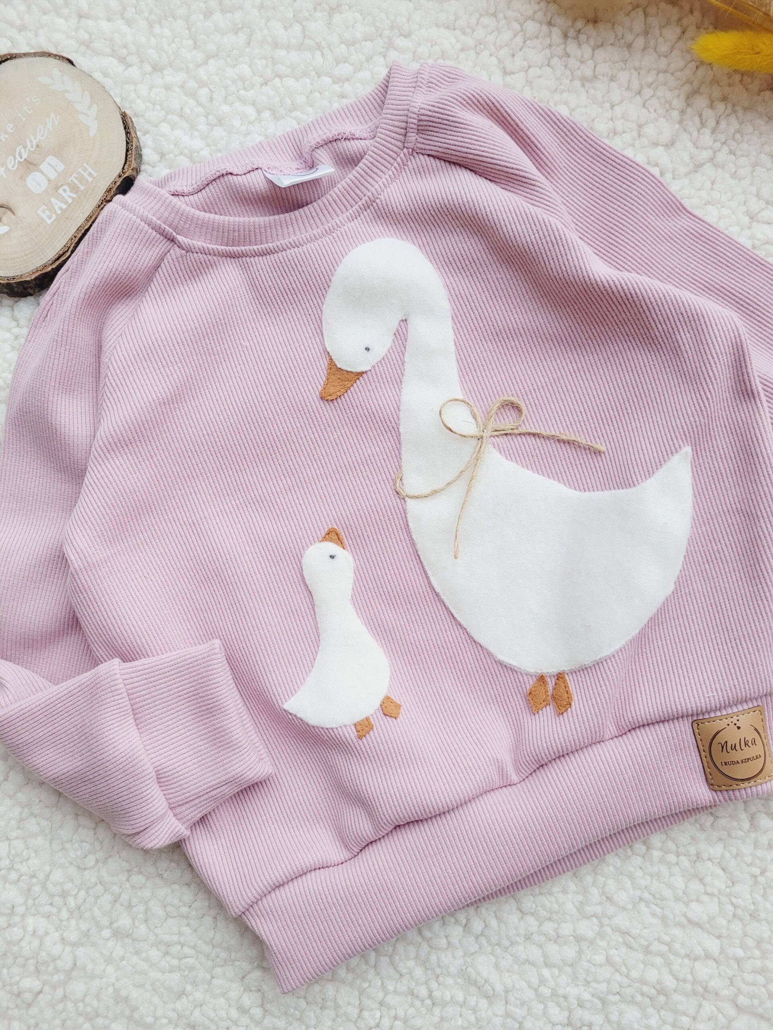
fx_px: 774
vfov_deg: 67.3
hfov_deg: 53.1
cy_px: 515
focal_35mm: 26
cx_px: 386
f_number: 1.8
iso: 160
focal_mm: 5.4
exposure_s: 1/100
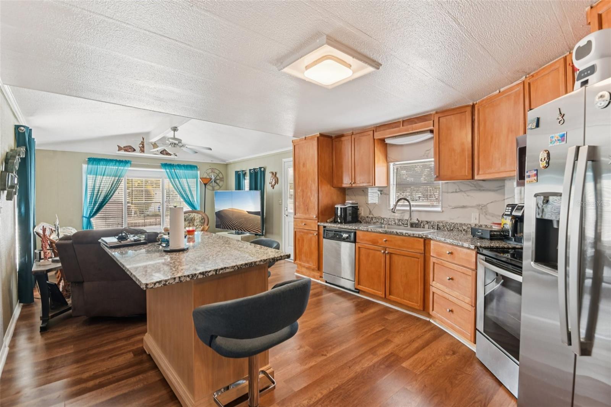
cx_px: 306
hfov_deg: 96.7
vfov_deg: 73.7
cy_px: 204
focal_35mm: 16
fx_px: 271
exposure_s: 1/13
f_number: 8
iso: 400
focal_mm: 16
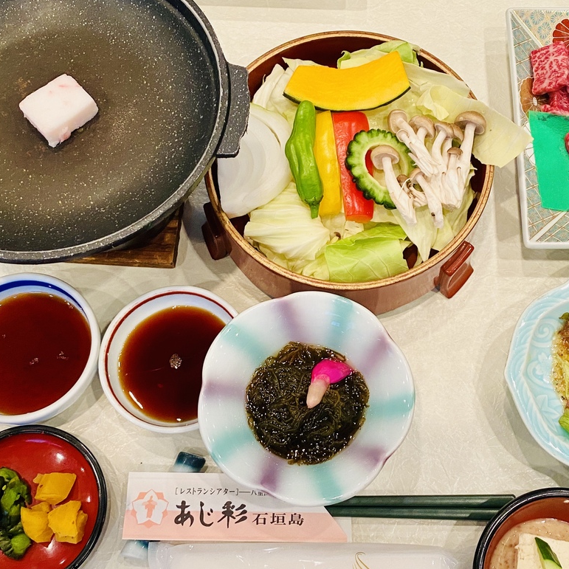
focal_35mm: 31
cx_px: 353
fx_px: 577
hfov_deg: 52.0
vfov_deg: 52.5
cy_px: 286
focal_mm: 4.25
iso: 160
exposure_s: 1/60
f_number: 1.8
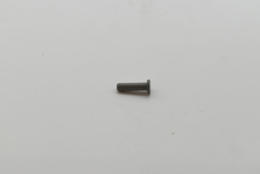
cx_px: 130
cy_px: 87
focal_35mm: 72
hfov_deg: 28.1
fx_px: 520
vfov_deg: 18.9
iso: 1600
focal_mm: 48
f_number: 8
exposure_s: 1/2000
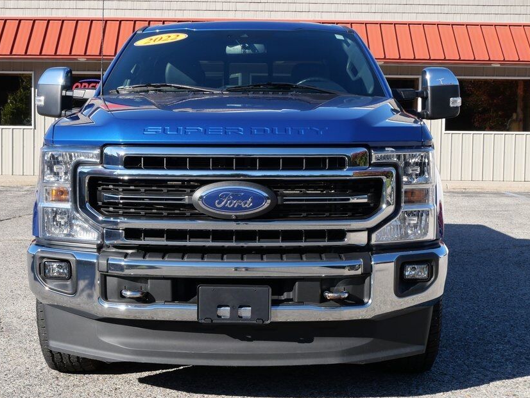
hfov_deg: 33.7
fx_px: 873
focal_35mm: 57
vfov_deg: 25.7
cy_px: 205
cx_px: 237
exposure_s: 1/250
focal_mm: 23
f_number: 8
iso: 200
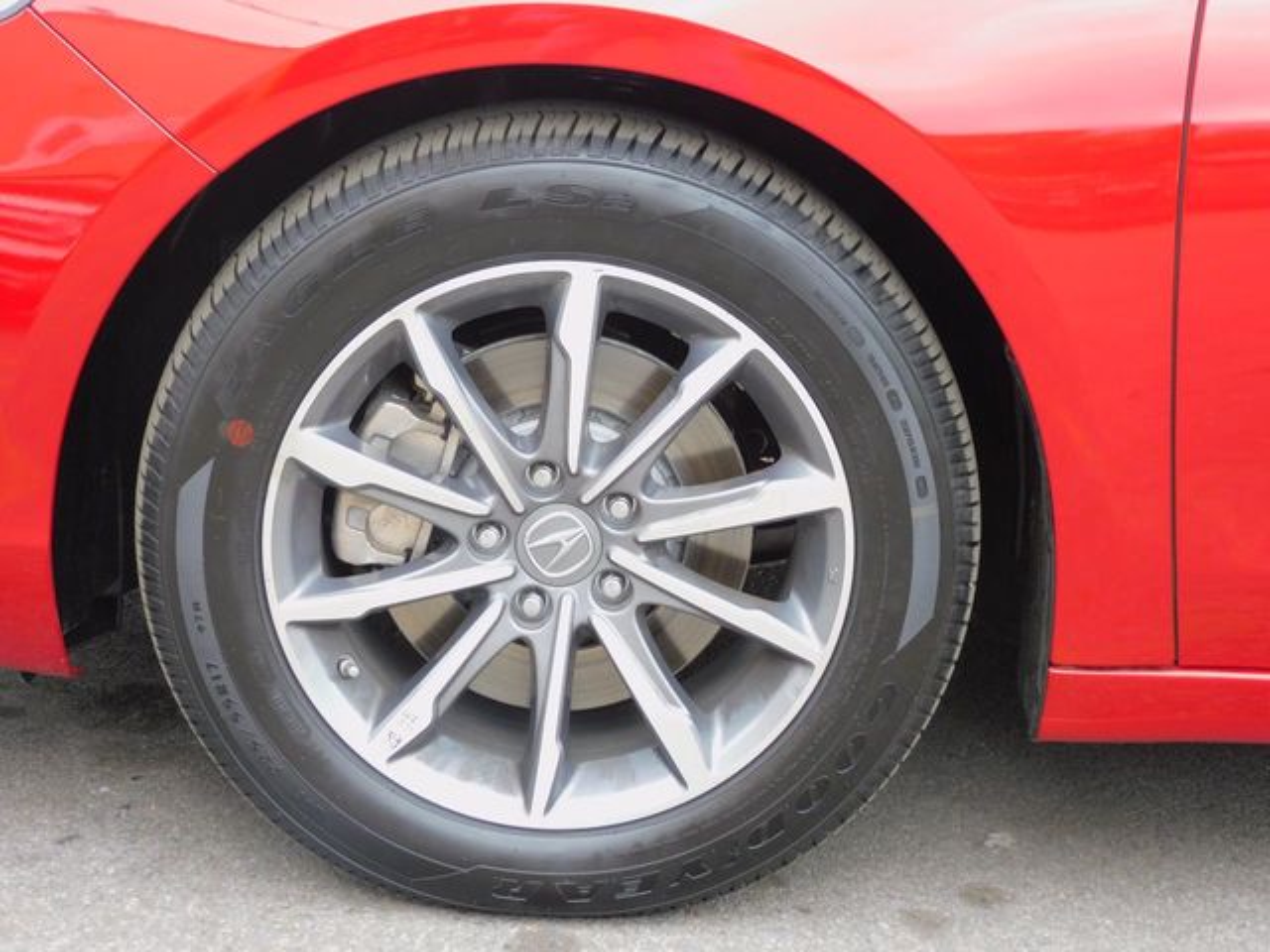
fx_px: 2568
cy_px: 476
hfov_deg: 27.8
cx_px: 635
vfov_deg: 21.0
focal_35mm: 70
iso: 200
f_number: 4.5
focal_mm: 12.5
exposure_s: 1/30
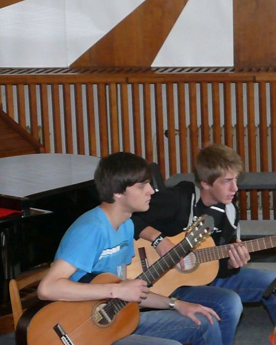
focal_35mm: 132
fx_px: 1348
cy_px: 128
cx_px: 591
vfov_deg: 14.6
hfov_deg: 10.5
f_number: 2.8
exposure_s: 1/125
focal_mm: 7.9
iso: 200
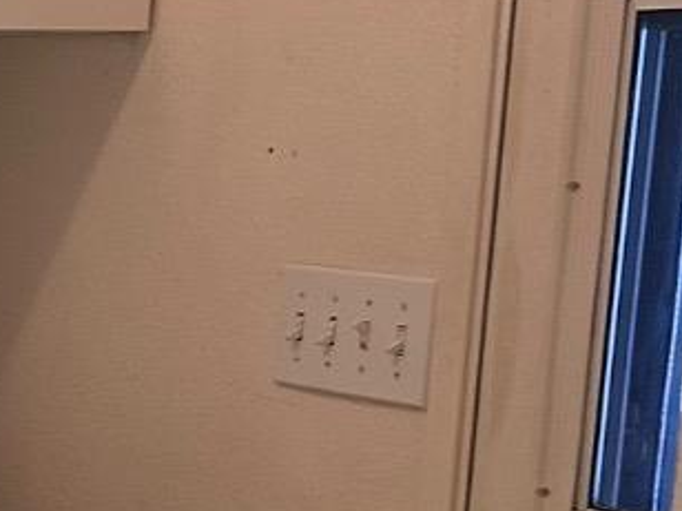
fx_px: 2305
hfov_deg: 15.3
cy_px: 612
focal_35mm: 117
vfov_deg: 12.4
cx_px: -392
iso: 200
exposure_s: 1/60
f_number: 1.78
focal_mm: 6.86
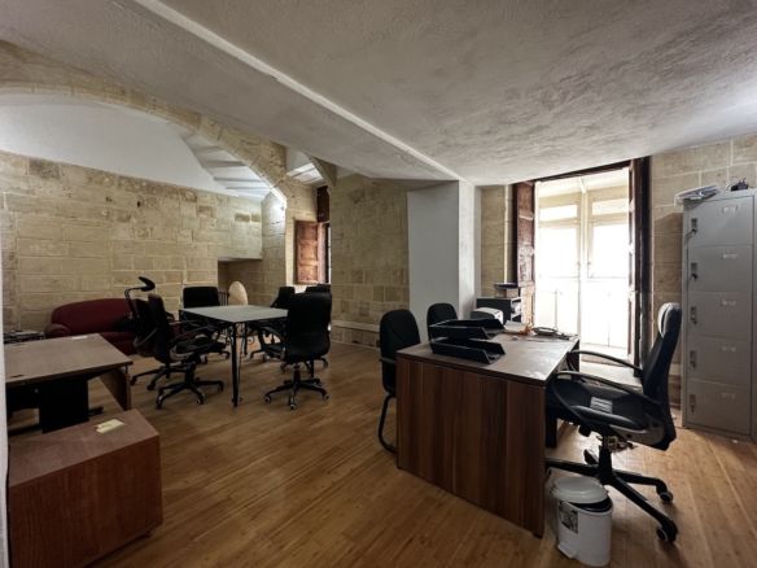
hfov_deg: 102.1
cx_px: 378
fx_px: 306
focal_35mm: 14
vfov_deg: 85.7
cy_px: 284
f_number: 2.2
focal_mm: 2.22
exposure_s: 1/50
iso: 320
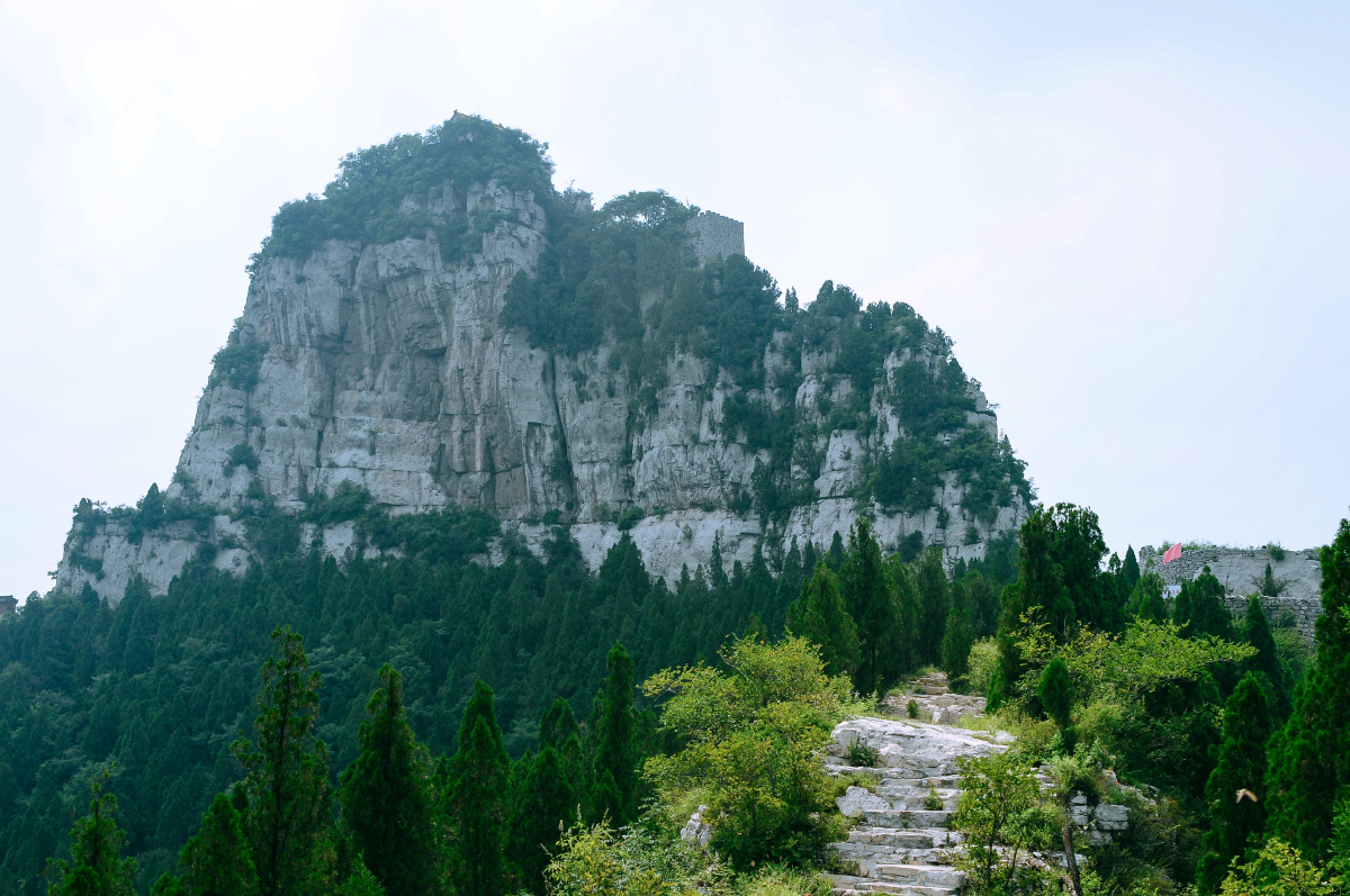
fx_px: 1685
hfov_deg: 43.7
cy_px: 448
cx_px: 675
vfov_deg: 29.8
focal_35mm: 45
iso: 200
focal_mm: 30
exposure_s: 1/200
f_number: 10
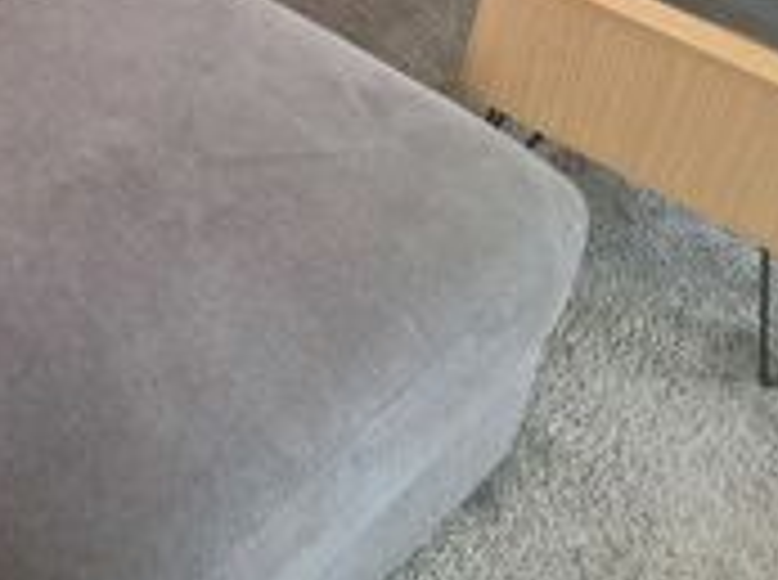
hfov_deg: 27.9
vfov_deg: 21.5
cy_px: -81
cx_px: -58
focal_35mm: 64
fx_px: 1435
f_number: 1.8
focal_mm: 5.54
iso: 160
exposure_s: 1/50
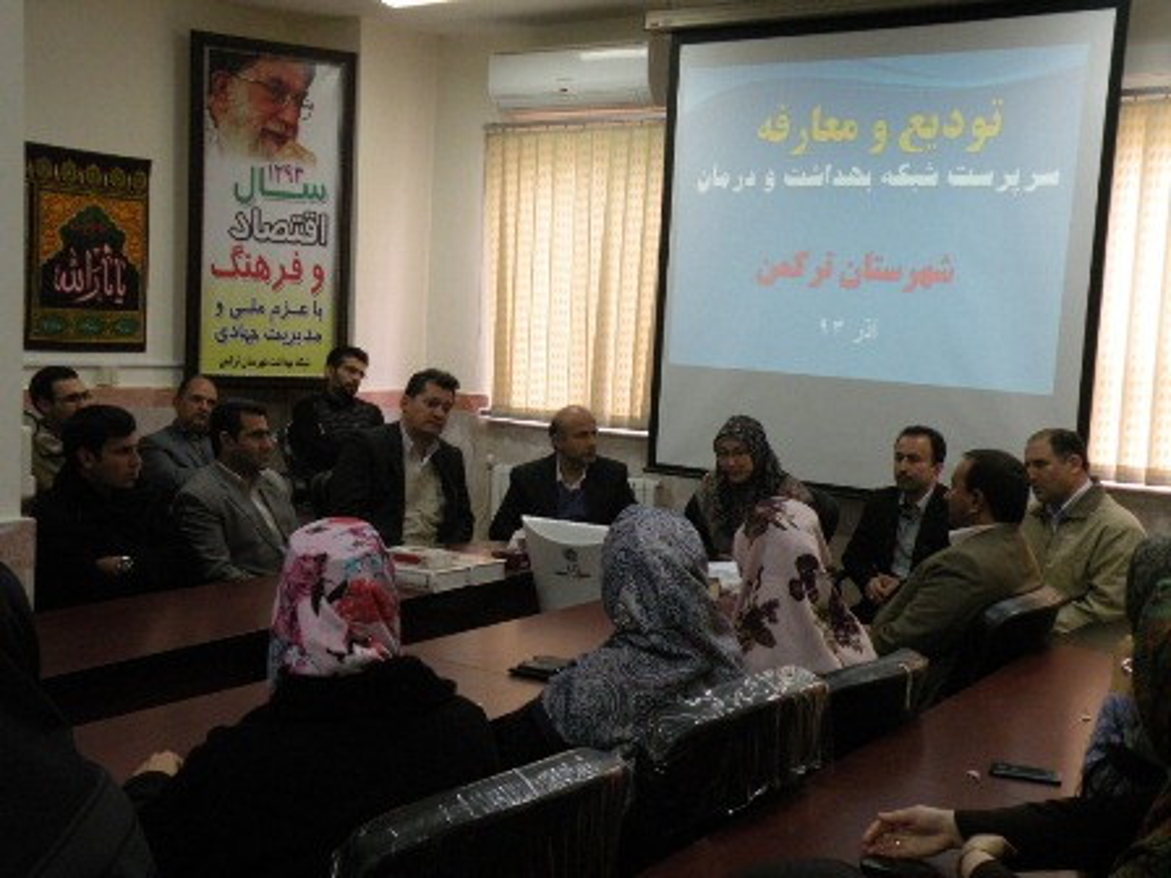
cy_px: 439
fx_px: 1421
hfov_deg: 44.8
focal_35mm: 42
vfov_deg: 34.3
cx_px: 586
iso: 346
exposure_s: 1/60
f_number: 3.2
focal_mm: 7.4
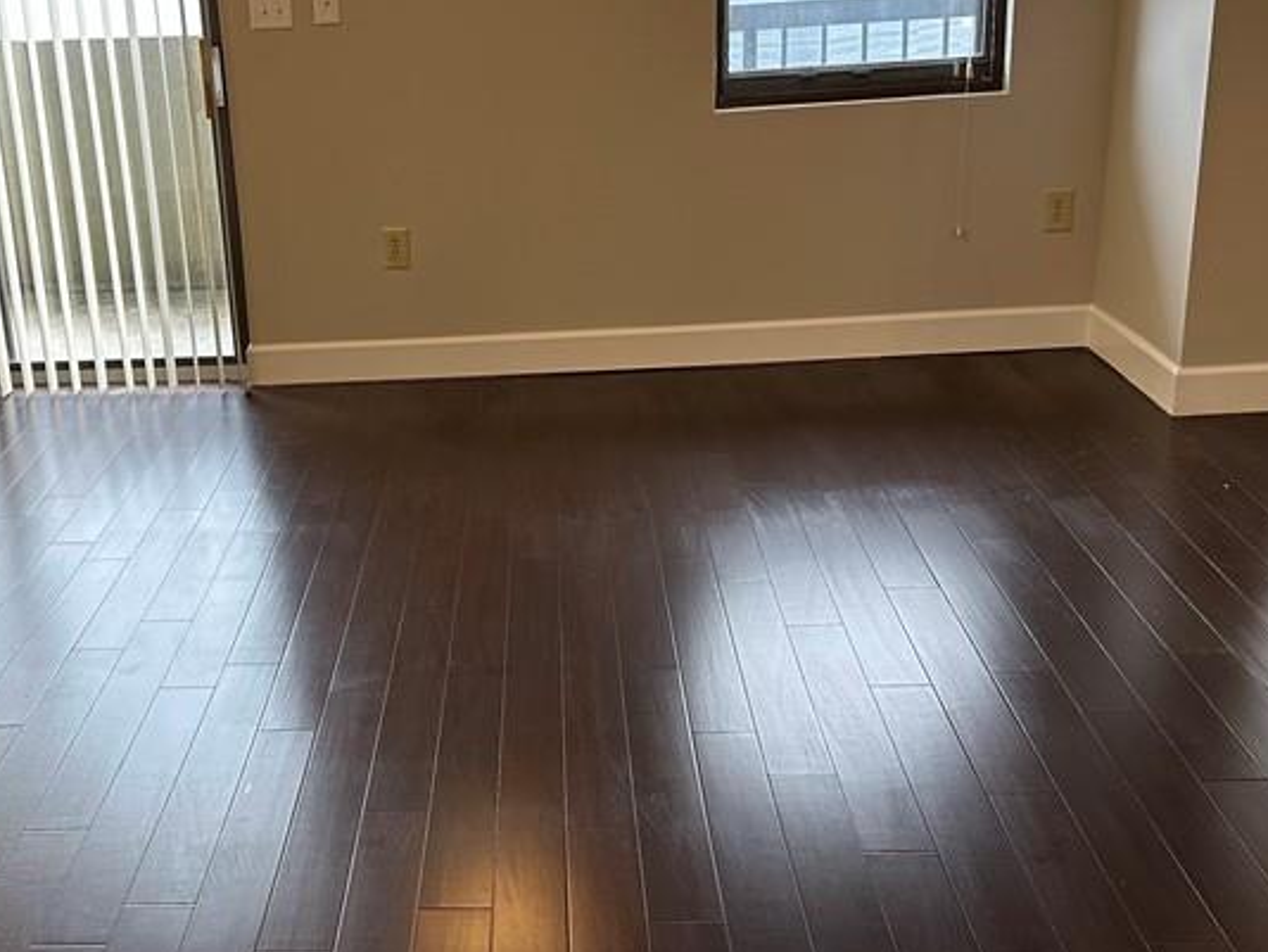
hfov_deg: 40.7
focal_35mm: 46
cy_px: 508
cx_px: 425
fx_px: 1686
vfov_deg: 31.5
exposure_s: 1/120
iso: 160
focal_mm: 6.86
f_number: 1.78
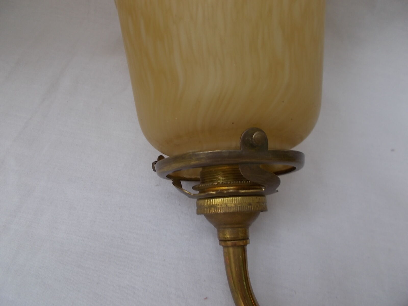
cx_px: 204
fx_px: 306
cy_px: 153
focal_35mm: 26
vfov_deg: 53.1
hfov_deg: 67.3
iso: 80
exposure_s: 1/50
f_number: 3.2
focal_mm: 4.6
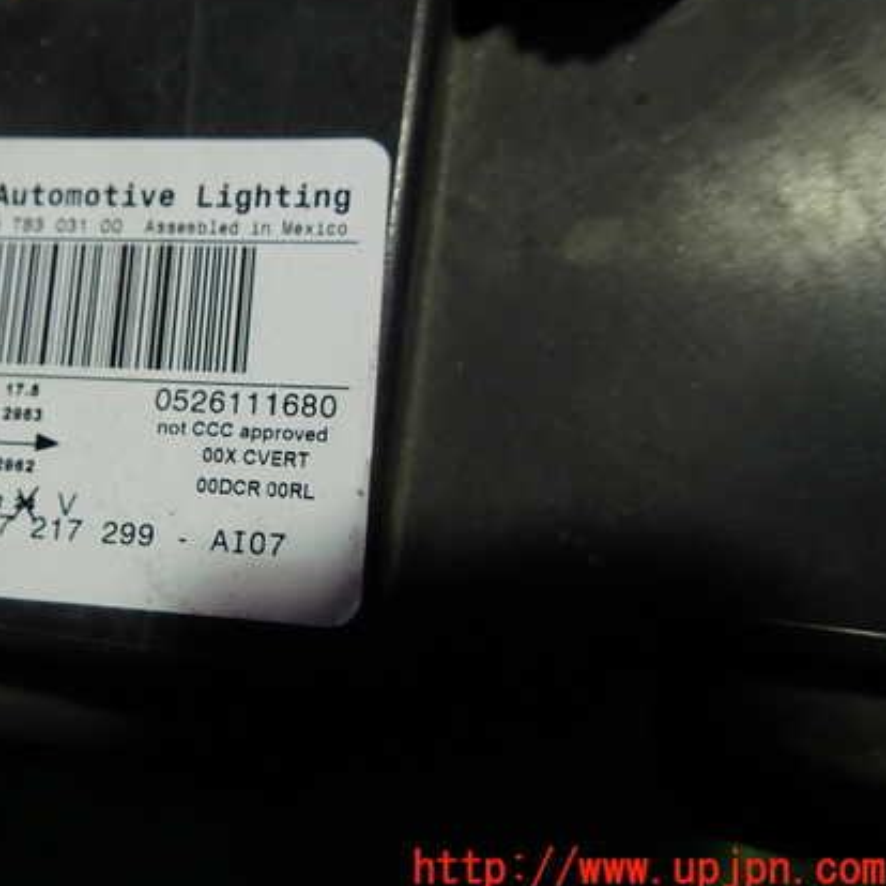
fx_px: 927
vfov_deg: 51.1
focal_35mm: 32
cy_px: 415
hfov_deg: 49.6
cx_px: 255
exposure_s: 1/60
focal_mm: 4.5
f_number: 2
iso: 125
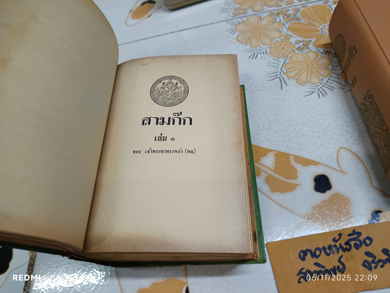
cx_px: 195
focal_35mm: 24
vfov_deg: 56.8
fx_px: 270
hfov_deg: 71.6
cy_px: 146
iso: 922
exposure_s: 1/33.3
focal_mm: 5.31
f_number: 1.7
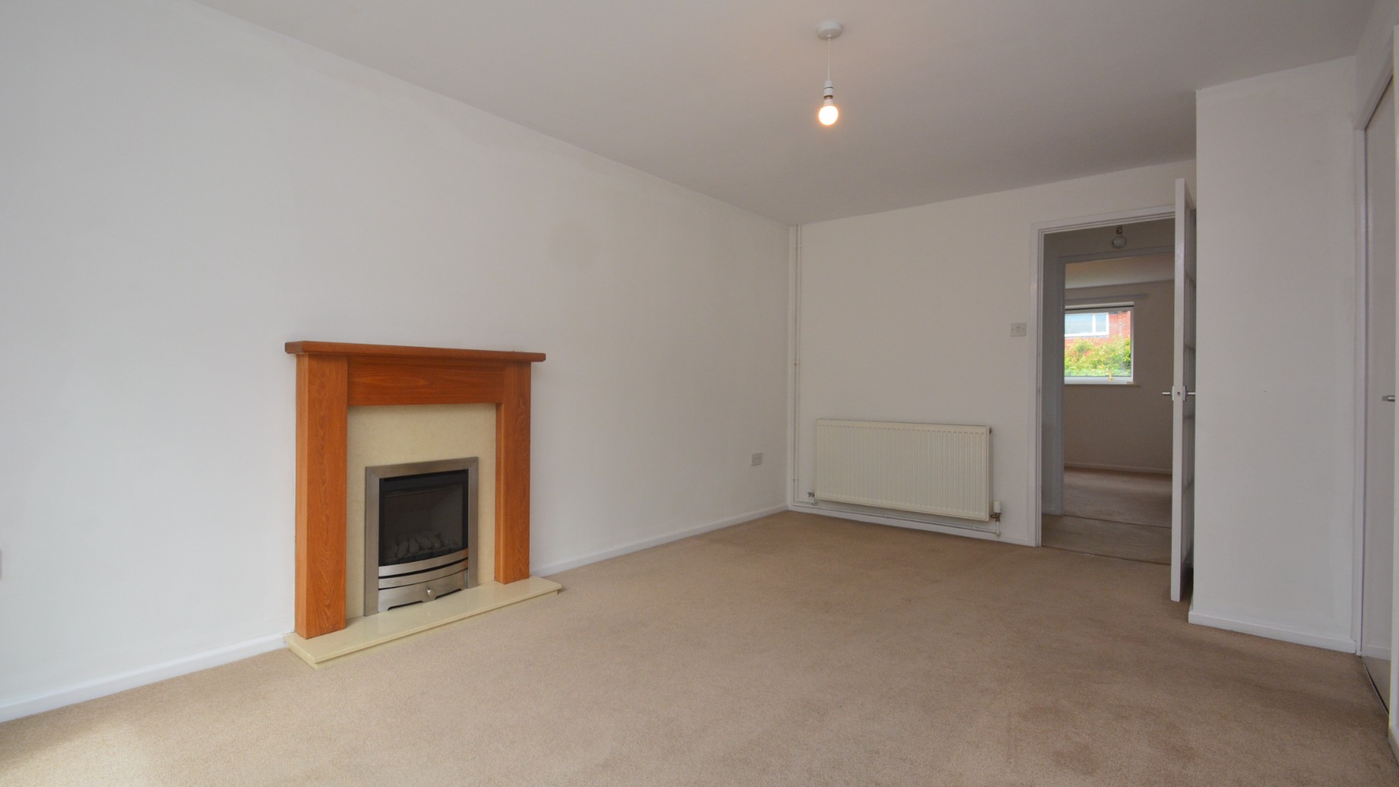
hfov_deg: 99.4
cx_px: 690
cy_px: 363
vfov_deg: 67.0
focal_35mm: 16
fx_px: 594
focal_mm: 10
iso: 560
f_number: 9
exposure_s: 1/125
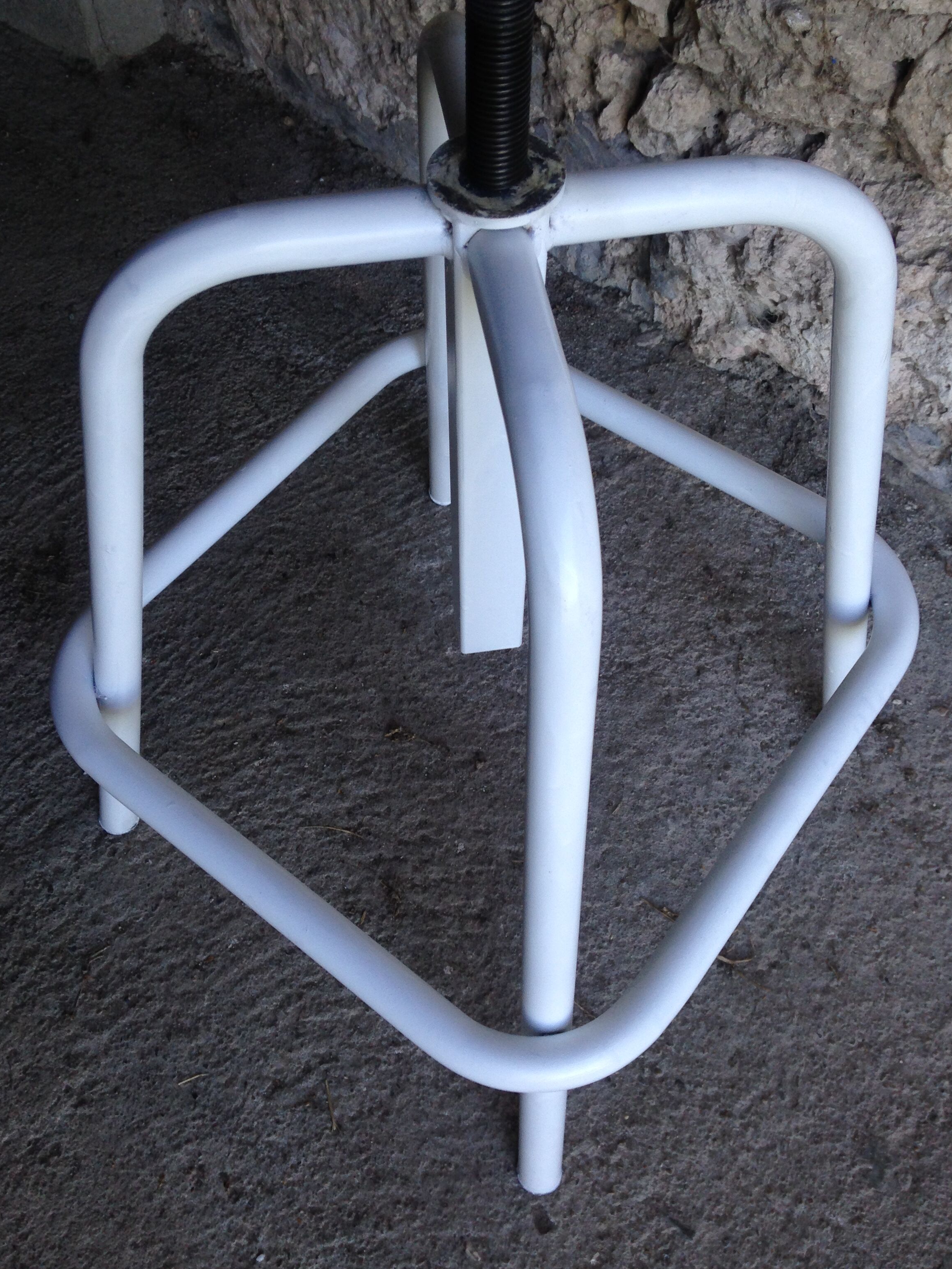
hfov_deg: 40.7
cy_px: 600
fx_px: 1283
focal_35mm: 35
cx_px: 464
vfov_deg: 52.6
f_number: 2.4
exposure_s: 1/120
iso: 64
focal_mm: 4.12
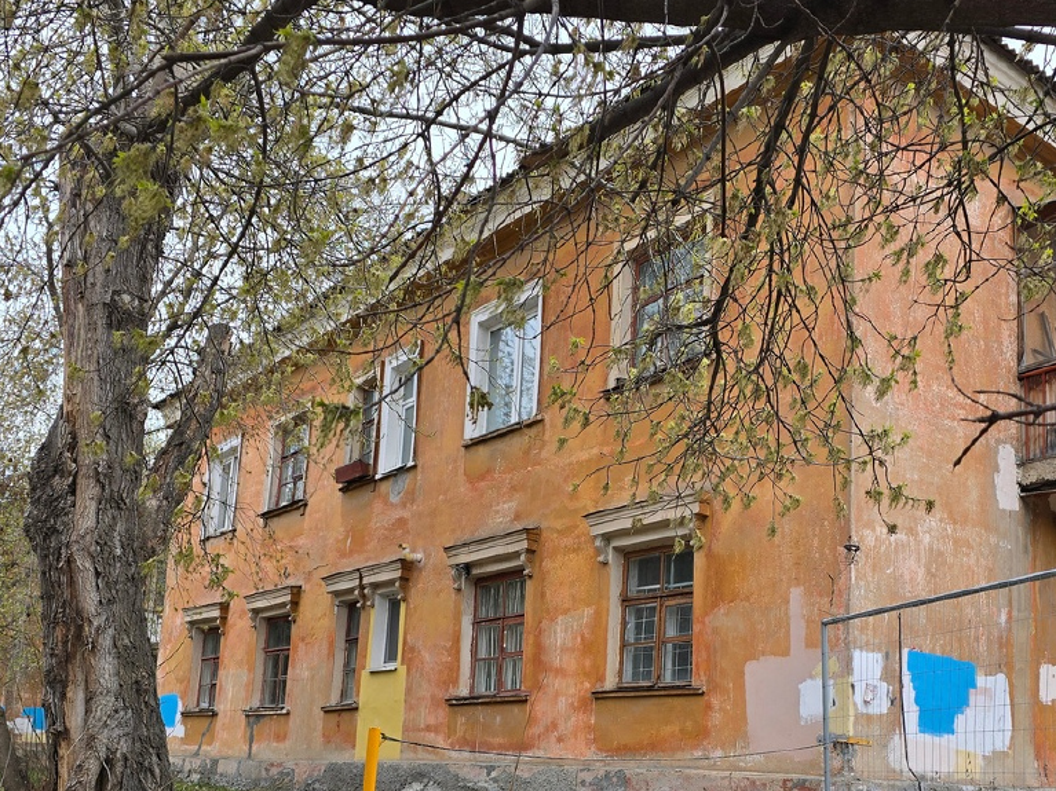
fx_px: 1190
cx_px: 617
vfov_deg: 36.1
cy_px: 576
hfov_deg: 47.7
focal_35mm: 39
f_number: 1.7
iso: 50
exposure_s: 1/180
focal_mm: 6.3
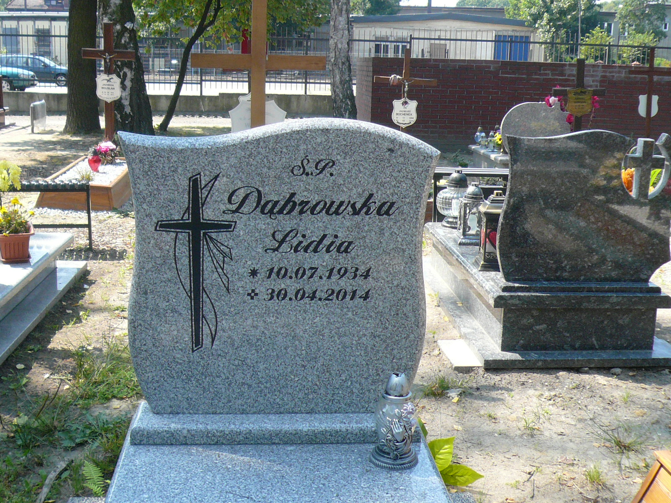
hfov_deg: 42.9
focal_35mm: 44
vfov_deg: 32.9
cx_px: 336
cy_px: 252
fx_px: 853
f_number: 2.8
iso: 100
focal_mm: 4.7
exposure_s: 1/400
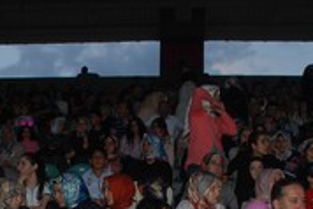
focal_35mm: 76
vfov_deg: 17.3
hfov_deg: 26.5
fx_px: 661
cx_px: 116
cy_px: 242
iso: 200
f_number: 3.8
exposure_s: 1/60
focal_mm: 20
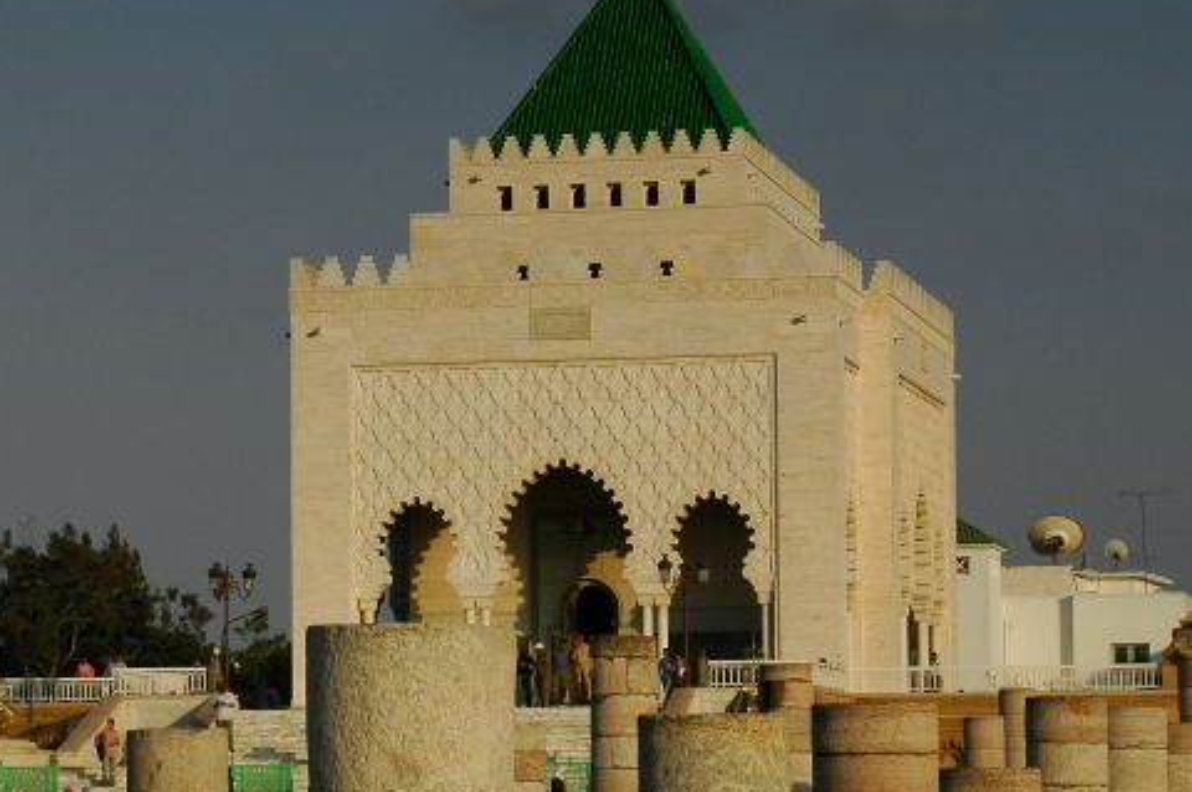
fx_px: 4962
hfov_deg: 13.7
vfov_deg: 9.1
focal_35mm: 150
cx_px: 427
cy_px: 472
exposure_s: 1/125
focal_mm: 60
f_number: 22
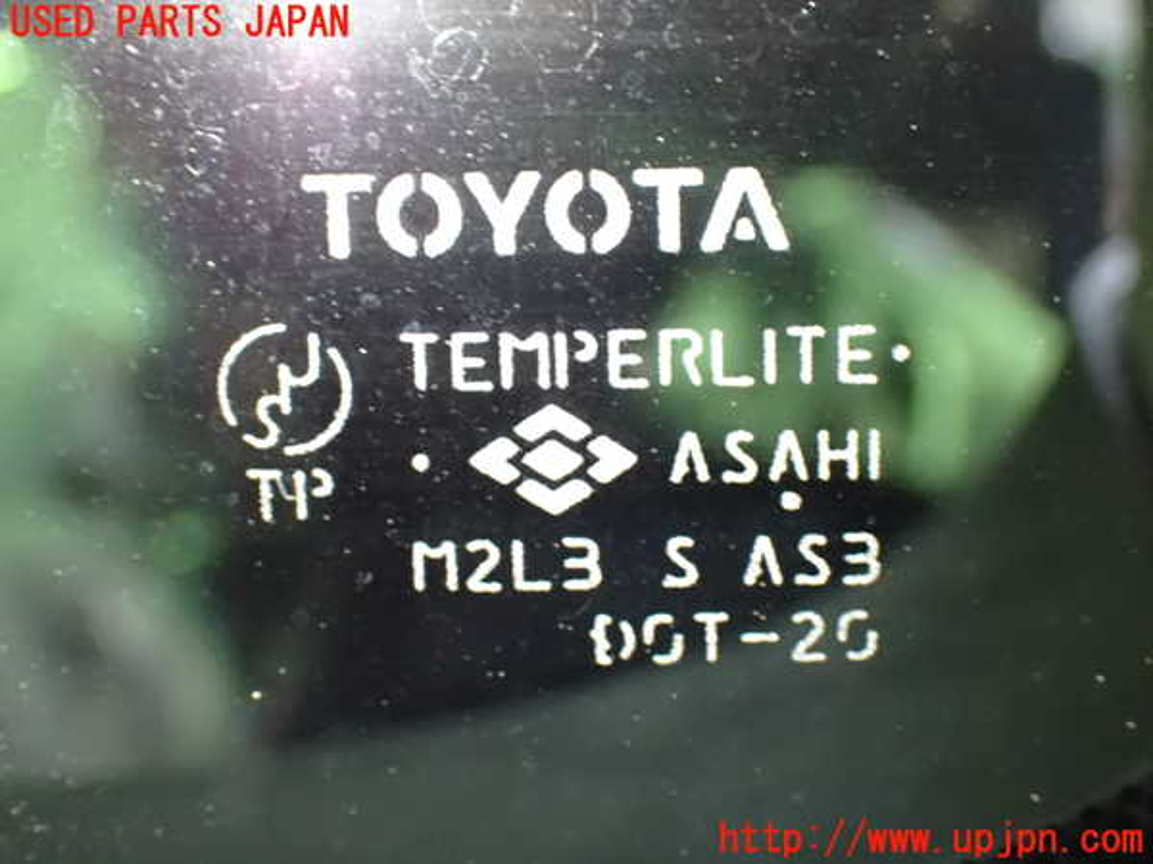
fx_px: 1665
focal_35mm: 50
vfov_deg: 29.1
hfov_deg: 38.2
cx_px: 576
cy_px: 432
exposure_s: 1/15
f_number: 3.2
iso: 1600
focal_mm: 9.01
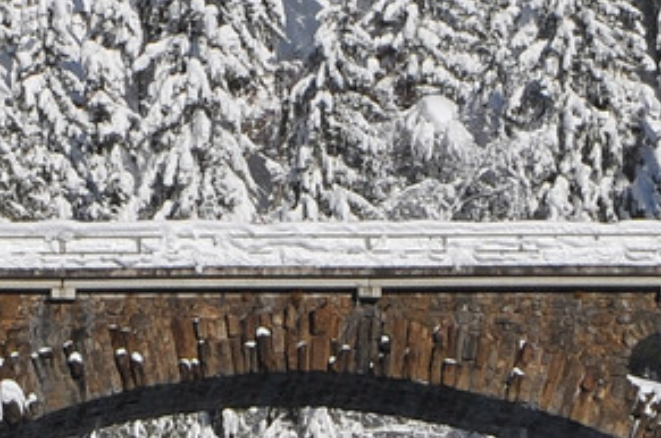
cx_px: 225
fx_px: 12035
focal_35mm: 657
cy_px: 216
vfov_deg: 2.1
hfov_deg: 3.1
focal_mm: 85
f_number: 13
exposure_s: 1/640
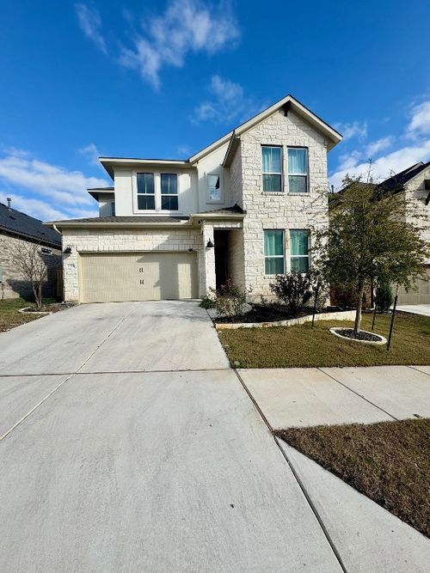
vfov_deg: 102.1
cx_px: 215
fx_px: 232
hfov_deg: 85.7
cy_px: 286
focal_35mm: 14
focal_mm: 2.22
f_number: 2.2
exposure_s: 1/2415
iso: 40
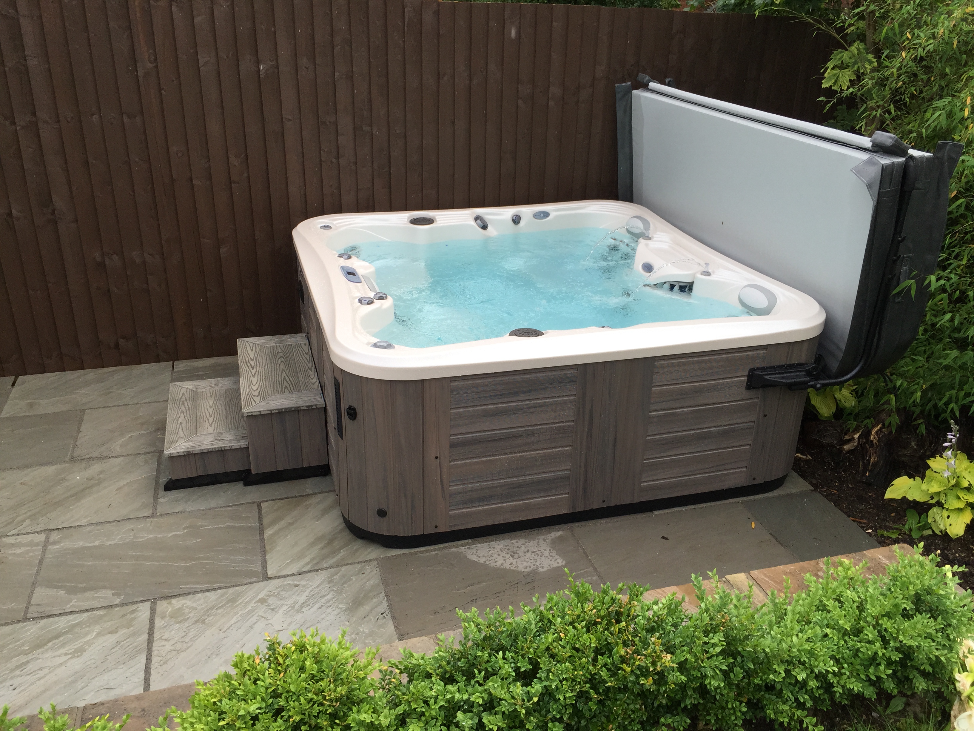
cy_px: 366
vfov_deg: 48.2
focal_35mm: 29
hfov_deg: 61.7
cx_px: 487
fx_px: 816
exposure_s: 1/1130
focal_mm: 4.15
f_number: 2.2
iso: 32
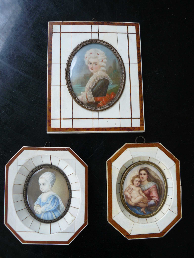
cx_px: 97
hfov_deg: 39.7
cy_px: 129
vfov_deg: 51.4
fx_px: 269
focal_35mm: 36
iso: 100
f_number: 2.8
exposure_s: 1/50
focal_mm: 6
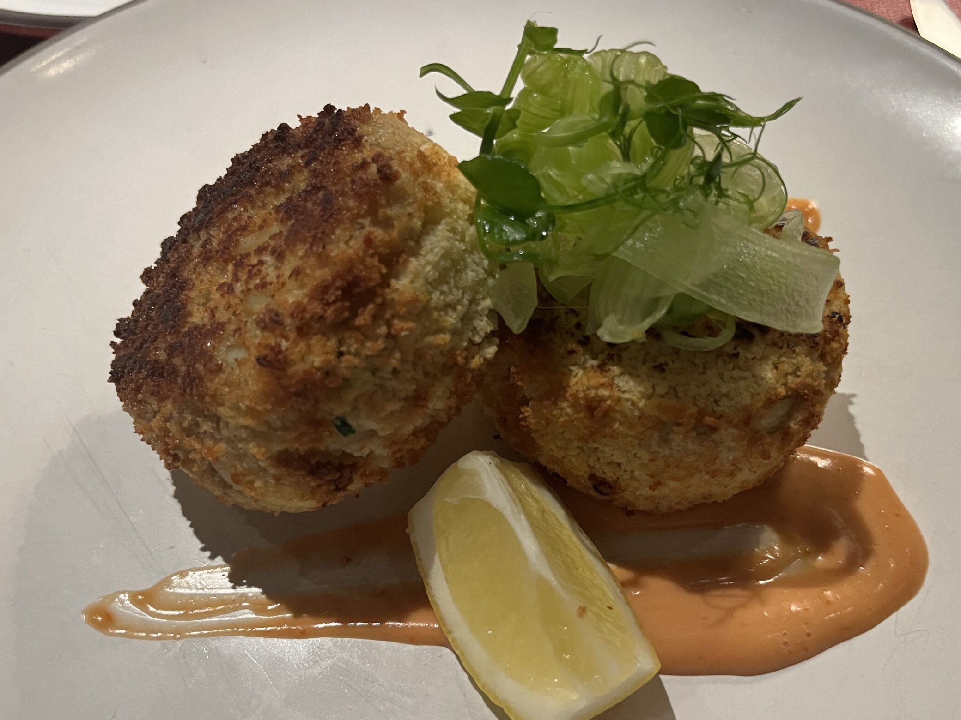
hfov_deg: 56.7
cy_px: 398
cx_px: 520
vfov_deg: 44.1
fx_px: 888
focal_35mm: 32
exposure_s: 1/60
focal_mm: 5.1
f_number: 1.6
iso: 400
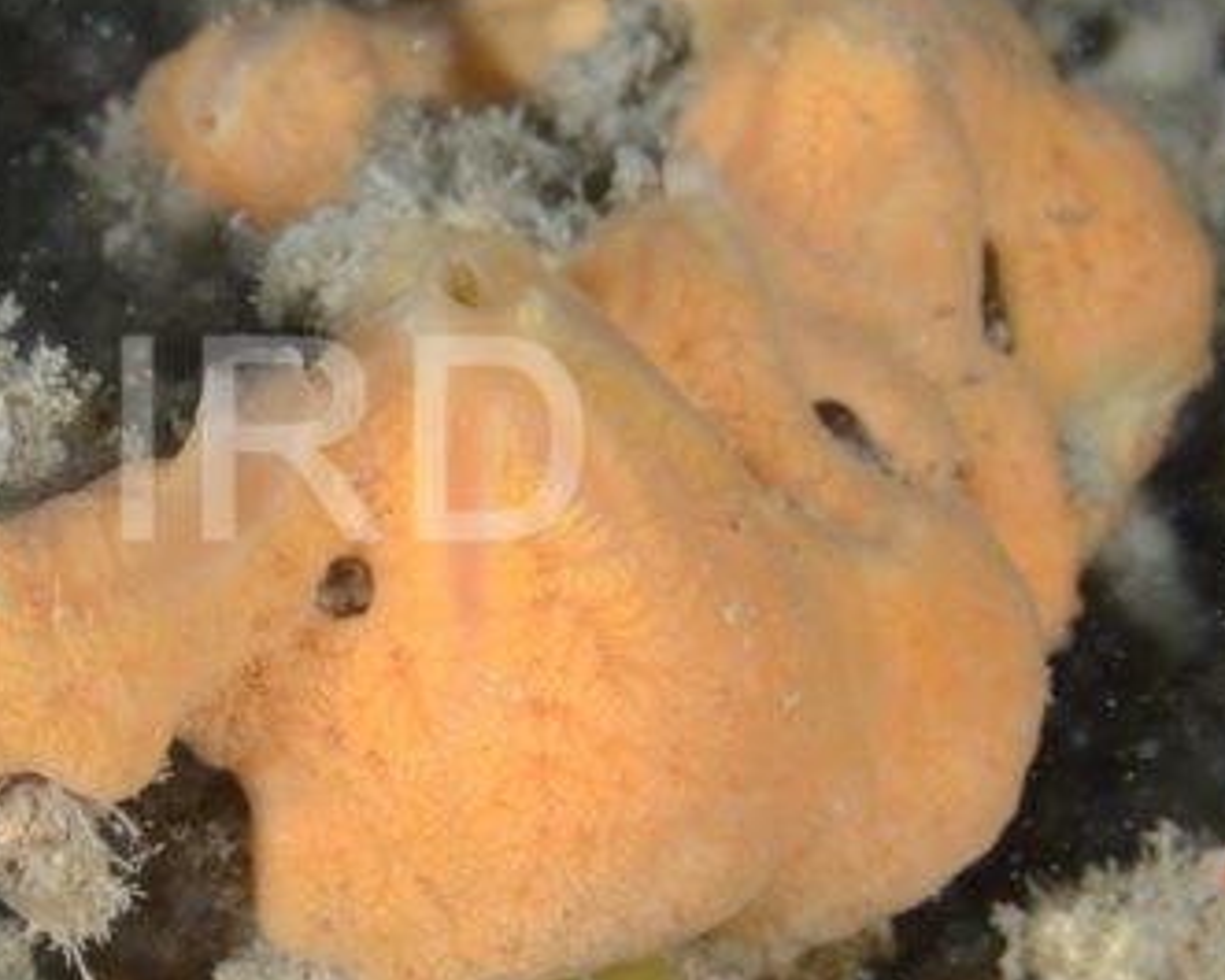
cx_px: 196
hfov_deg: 12.5
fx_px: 5549
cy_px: 629
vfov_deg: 10.1
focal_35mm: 153
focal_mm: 60
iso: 160
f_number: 13
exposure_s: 1/200
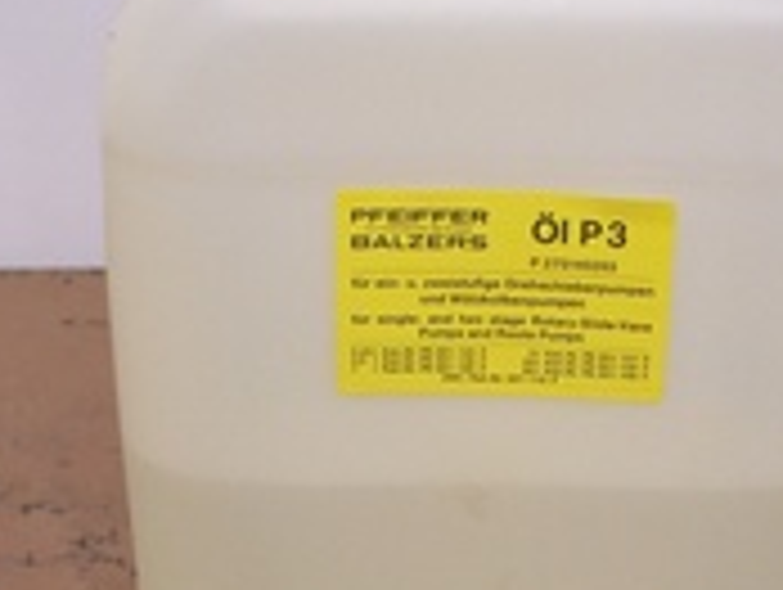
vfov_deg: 14.3
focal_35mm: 102
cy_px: 595
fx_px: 2310
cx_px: 410
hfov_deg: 19.2
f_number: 2.8
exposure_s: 1/30
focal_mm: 7.8
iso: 160
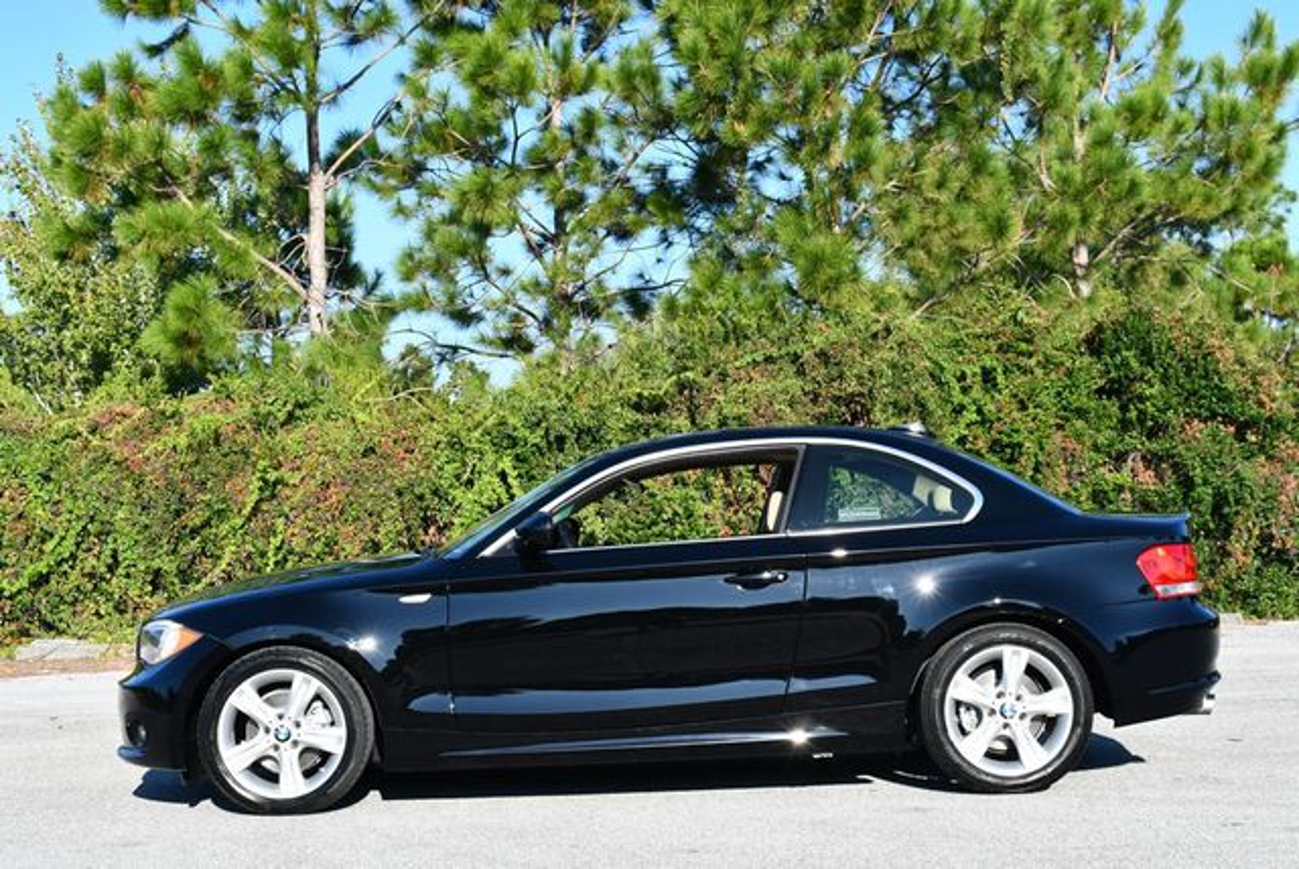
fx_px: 2095
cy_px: 434
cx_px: 650
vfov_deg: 23.4
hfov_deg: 34.5
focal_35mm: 58
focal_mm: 29
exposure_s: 1/250
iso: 140
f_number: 8
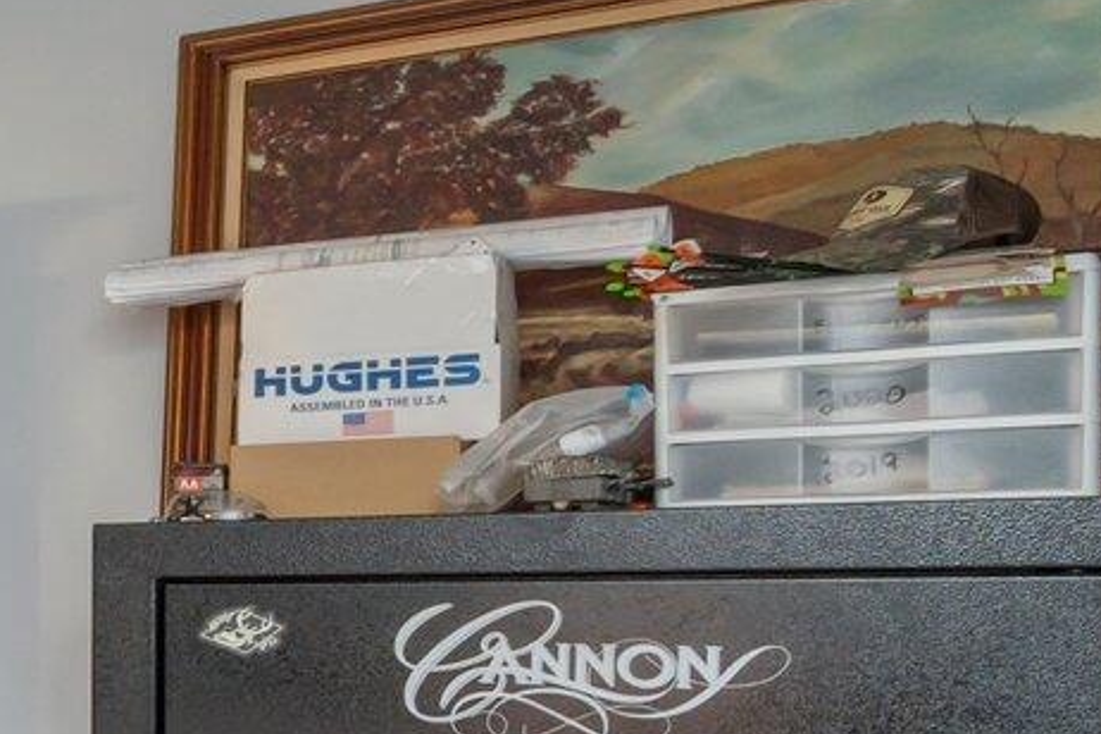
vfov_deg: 20.7
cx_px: -1246
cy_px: 679
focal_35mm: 64
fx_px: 1964
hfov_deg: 17.7
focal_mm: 14.5
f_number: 9
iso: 400
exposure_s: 1/30
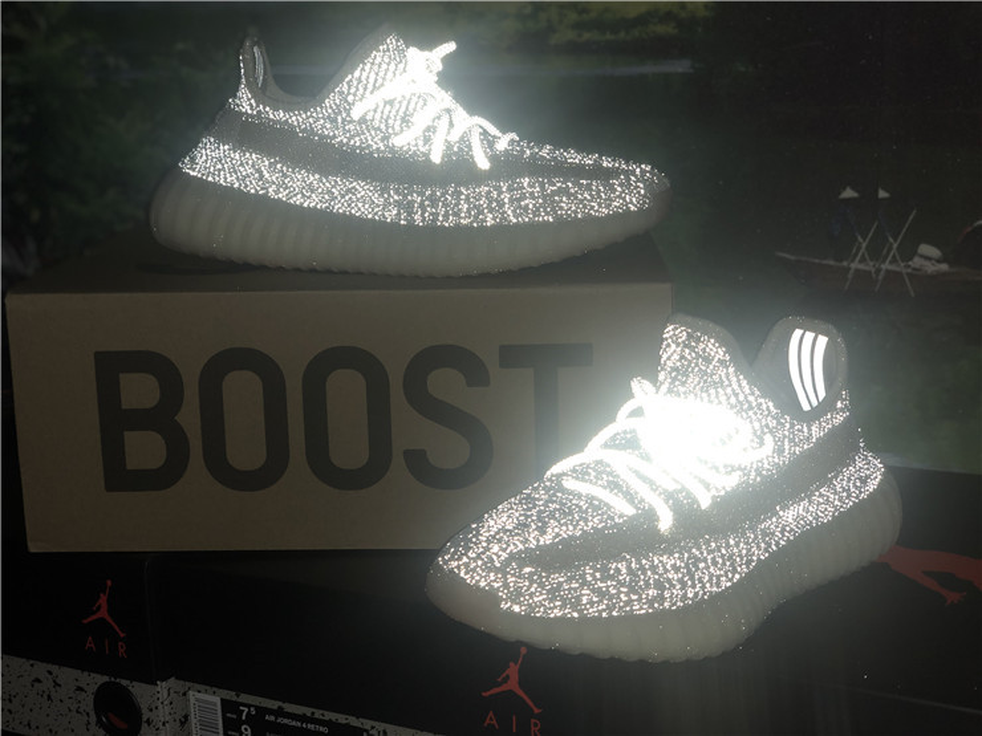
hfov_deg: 36.8
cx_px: 491
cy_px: 368
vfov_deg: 28.0
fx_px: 1475
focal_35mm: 52
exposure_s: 1/35
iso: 16
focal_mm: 6
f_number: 2.4
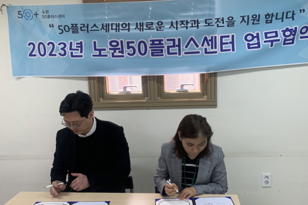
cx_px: 165
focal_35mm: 33
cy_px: 105
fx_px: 282
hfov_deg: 57.2
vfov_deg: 39.9
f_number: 1.8
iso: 80
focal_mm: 4.25
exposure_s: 1/120
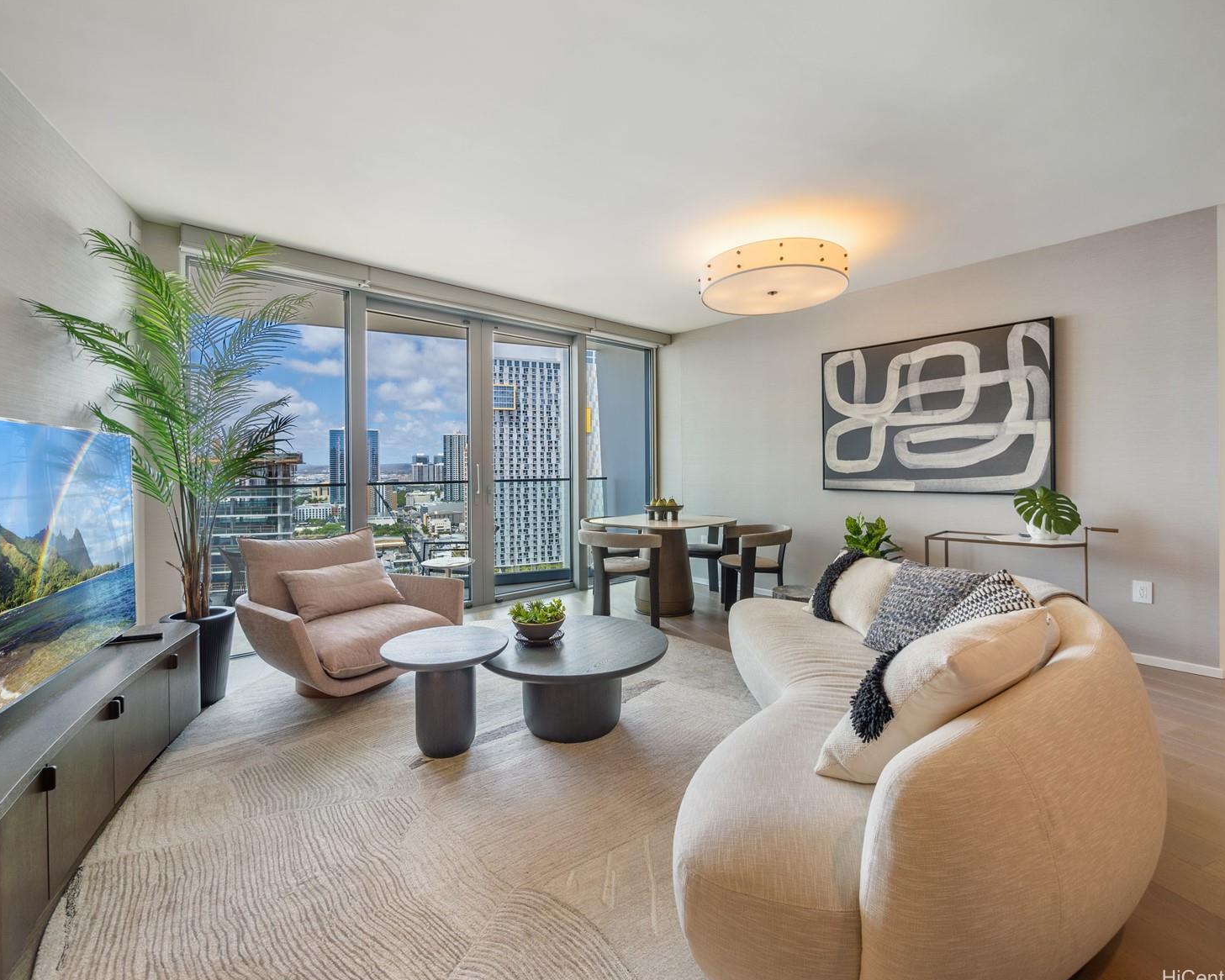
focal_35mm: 15
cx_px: 614
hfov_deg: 96.8
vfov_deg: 84.0
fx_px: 544
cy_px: 482
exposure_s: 1/1250
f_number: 4
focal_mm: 7
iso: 200
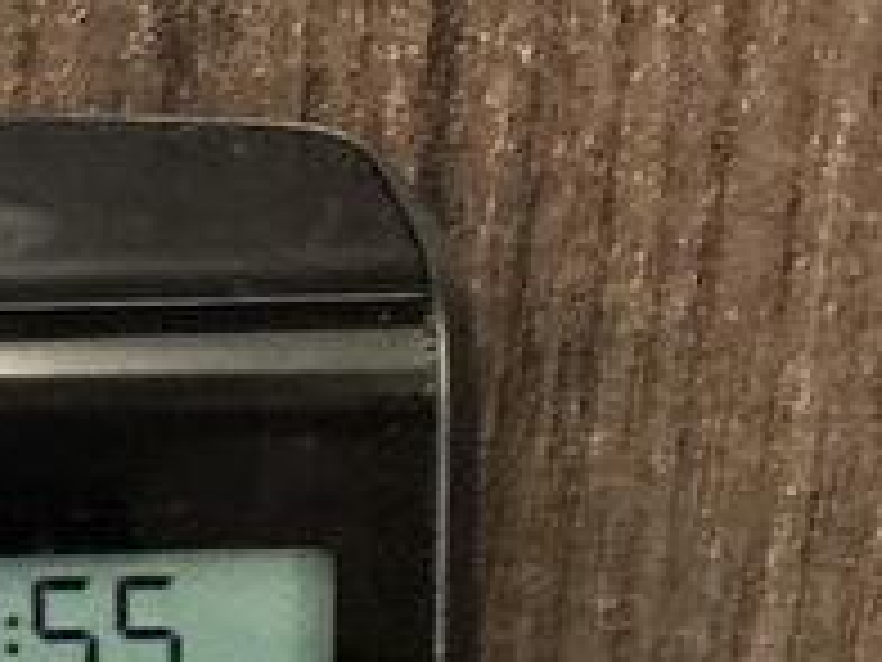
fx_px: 4867
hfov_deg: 10.1
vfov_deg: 7.4
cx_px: -306
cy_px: 1410
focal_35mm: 191
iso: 800
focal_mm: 5.96
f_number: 1.6
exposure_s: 1/29
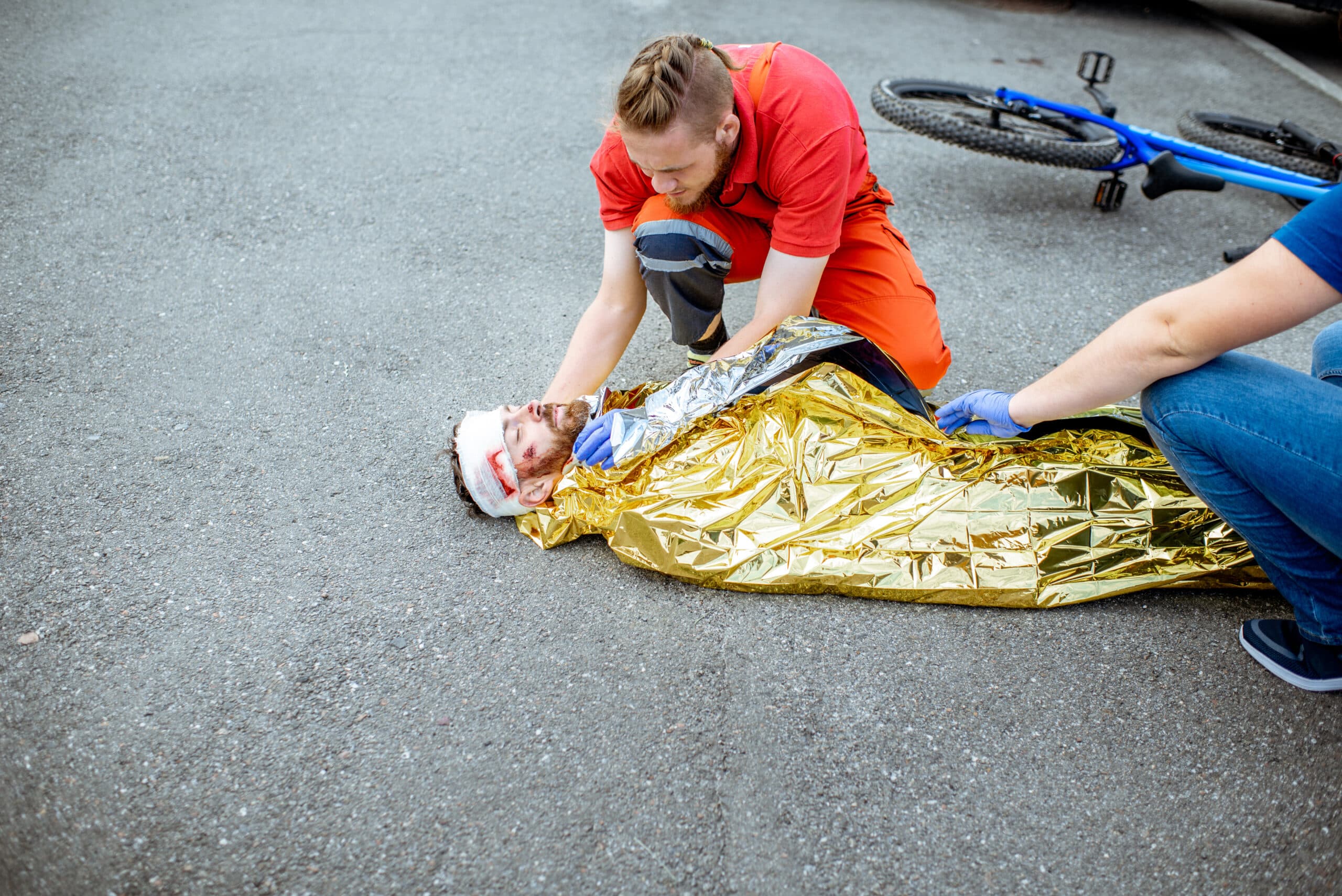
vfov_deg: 37.9
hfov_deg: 54.4
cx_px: 671
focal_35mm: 35
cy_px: 448
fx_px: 1305
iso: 200
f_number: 2.2
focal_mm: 35
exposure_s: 1/2000
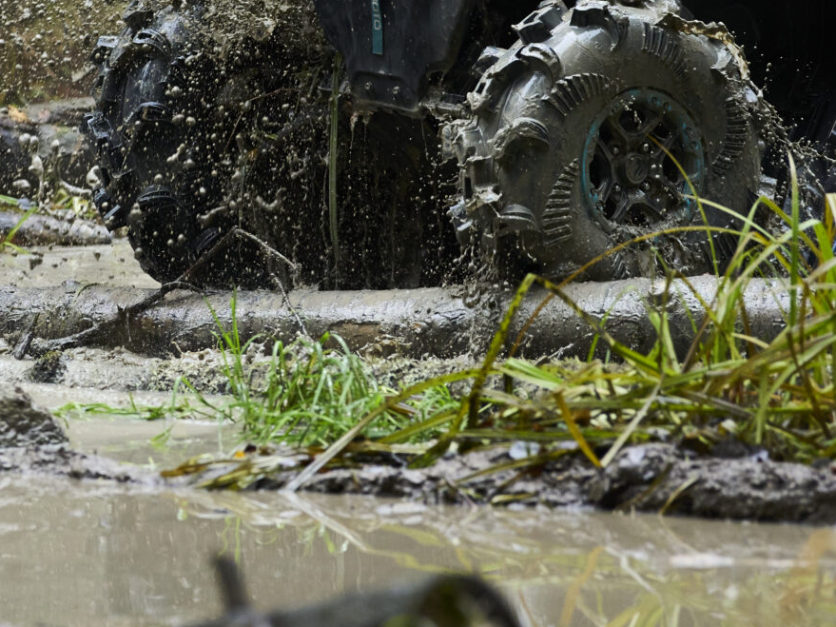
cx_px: 224
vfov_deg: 5.0
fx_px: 7172
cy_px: 53
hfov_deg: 6.7
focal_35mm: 297
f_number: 2.8
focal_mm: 106
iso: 2000
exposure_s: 1/500
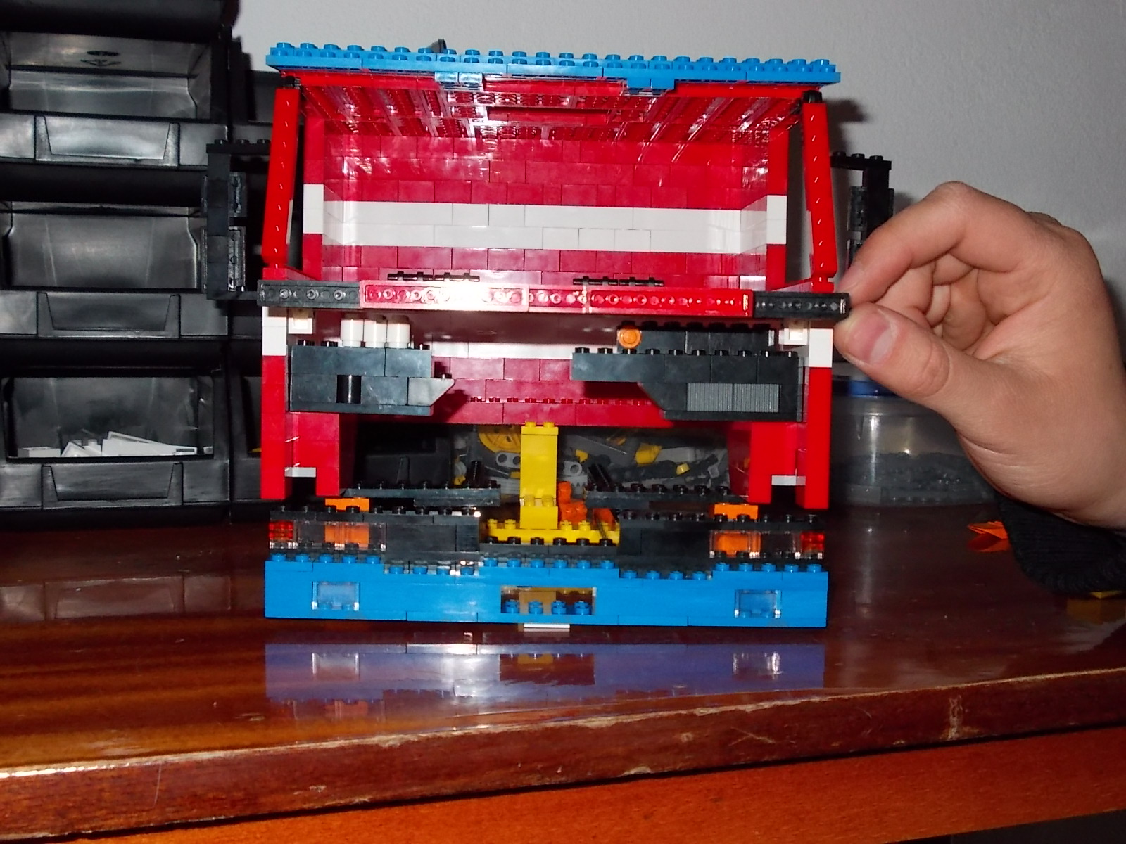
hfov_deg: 43.9
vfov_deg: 33.6
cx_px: 563
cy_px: 422
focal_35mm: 43
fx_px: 1399
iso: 200
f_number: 3.3
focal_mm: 6.1
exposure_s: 1/30
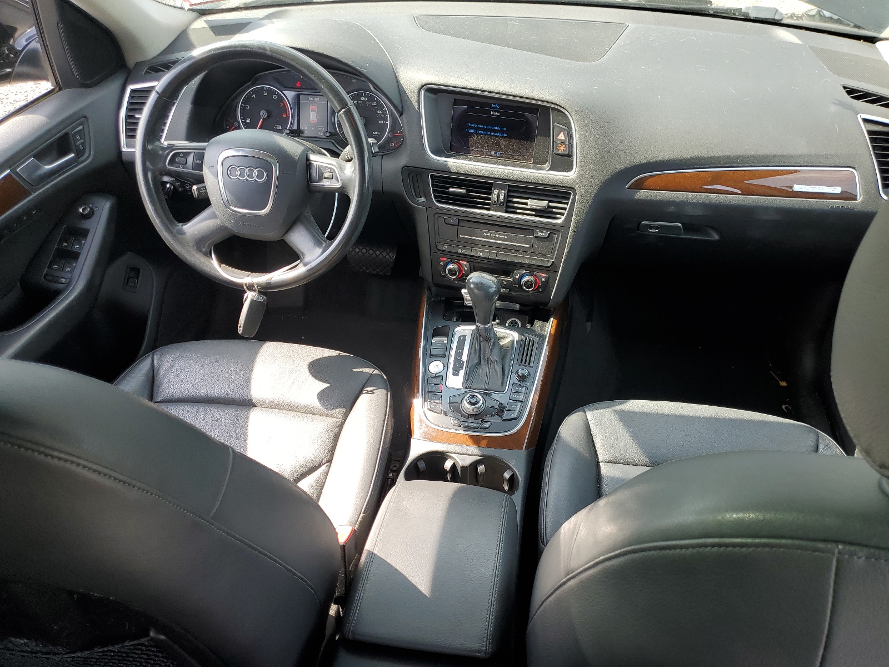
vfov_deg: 53.1
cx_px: 444
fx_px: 668
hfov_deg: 67.3
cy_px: 334
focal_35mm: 26
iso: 50
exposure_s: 1/256
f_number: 1.5
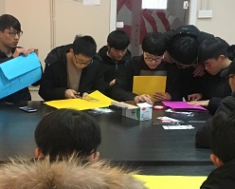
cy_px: 158
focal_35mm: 73
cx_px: 97
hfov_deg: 26.0
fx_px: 508
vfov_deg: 20.7
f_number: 2.2
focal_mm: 4.15
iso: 200
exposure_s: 1/25
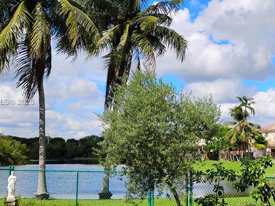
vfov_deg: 25.3
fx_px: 461
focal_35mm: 58
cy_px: 102
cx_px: 204
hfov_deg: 32.6
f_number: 1.8
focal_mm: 4.26
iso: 100
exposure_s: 1/1189
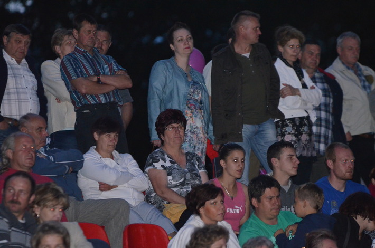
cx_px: 188
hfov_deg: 6.9
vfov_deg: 4.6
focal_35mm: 300
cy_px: 124
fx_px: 3118
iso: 3200
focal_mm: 200
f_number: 2.8
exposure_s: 1/60
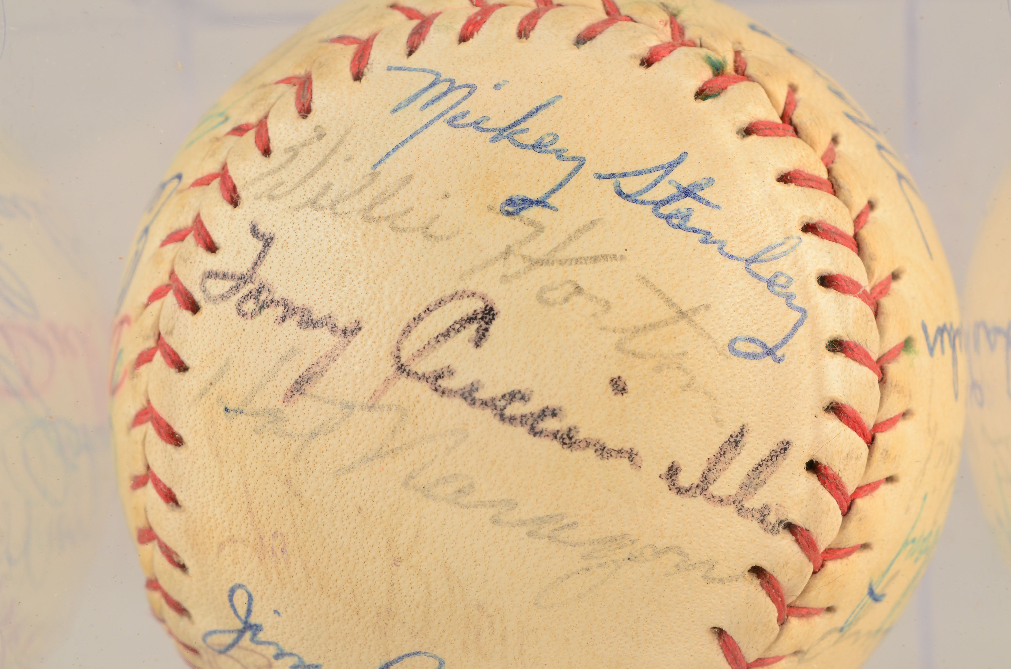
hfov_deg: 26.0
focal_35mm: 78
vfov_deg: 17.4
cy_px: 334
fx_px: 2186
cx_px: 506
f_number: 14
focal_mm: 52
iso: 200
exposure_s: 1/160
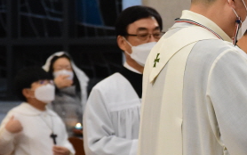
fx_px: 1845
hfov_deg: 7.6
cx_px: 227
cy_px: 101
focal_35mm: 274
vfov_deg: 4.8
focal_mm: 70
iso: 4000
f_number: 5
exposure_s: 1/125
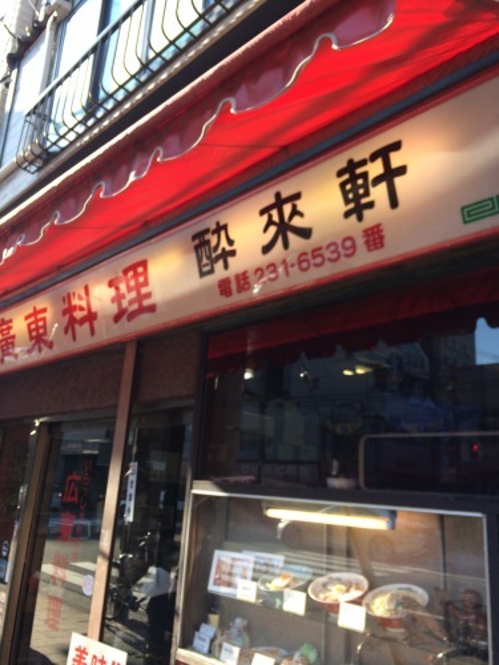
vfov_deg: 61.7
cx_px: 250
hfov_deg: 48.2
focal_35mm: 29
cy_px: 332
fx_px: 557
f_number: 2.2
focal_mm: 4.15
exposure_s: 1/174
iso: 32
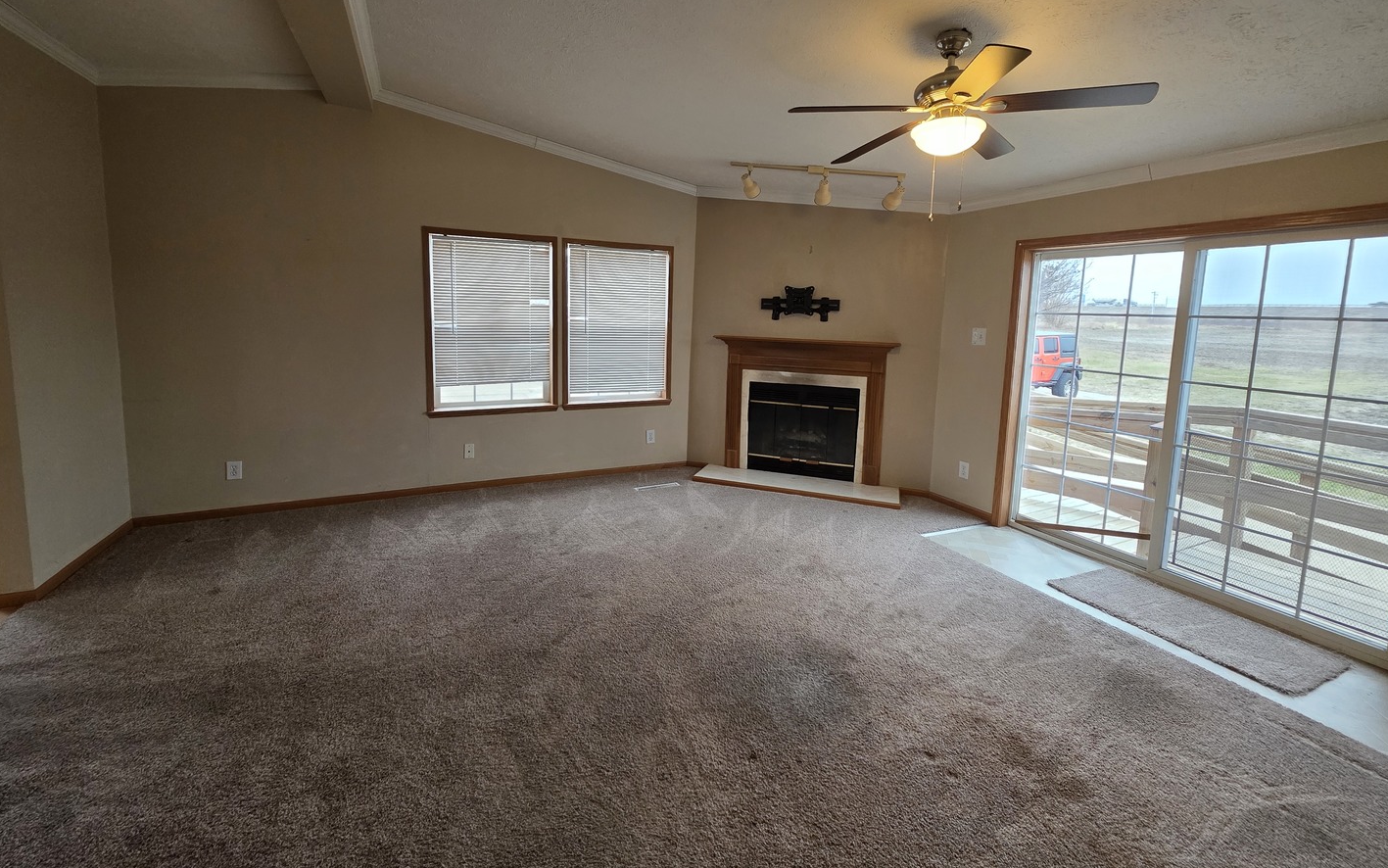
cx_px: 694
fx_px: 530
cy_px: 368
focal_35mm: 14
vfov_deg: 78.1
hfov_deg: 105.3
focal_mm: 2.2
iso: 200
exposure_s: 1/120
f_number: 1.9
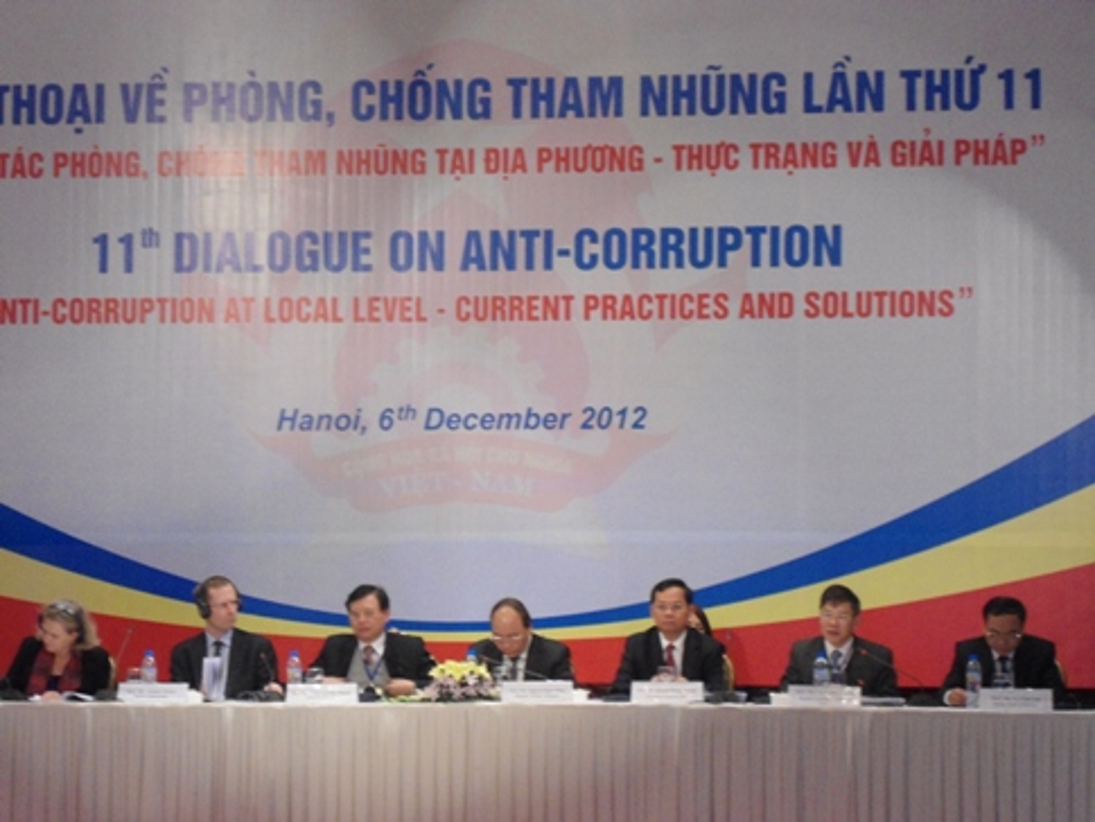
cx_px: 548
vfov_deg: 14.1
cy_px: 411
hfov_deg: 18.7
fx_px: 3322
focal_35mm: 105
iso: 400
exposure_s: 1/25
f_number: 5.9
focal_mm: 18.8
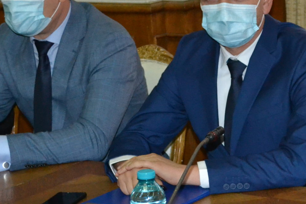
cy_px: 90
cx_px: 293
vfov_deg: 10.7
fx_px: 1088
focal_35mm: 128
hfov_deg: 15.8
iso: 3200
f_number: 4.8
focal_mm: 32
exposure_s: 1/60
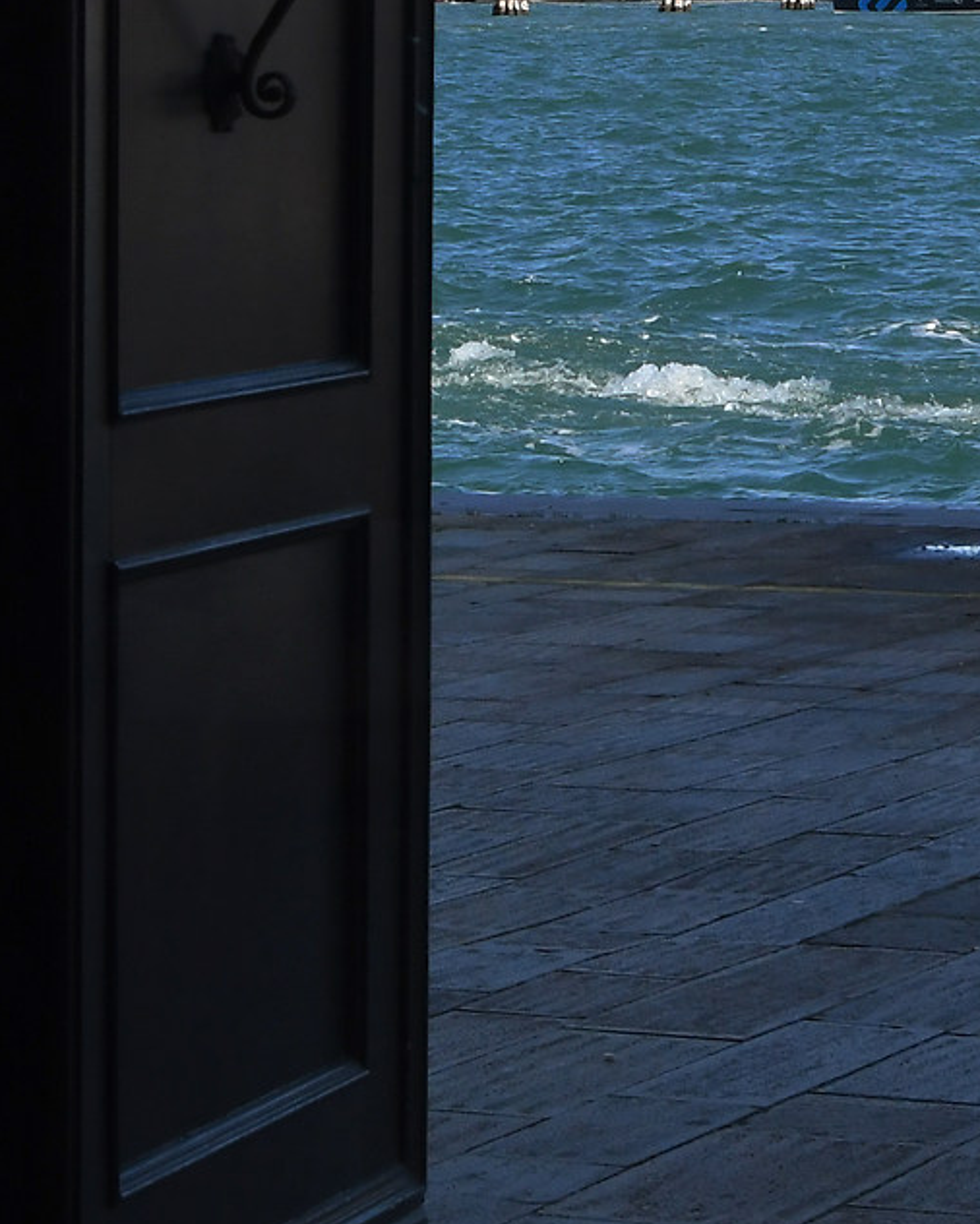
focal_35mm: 171
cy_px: -283
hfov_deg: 9.0
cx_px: 691
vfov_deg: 11.1
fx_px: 6197
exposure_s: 1/400
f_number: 7.1
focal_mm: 32
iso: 640
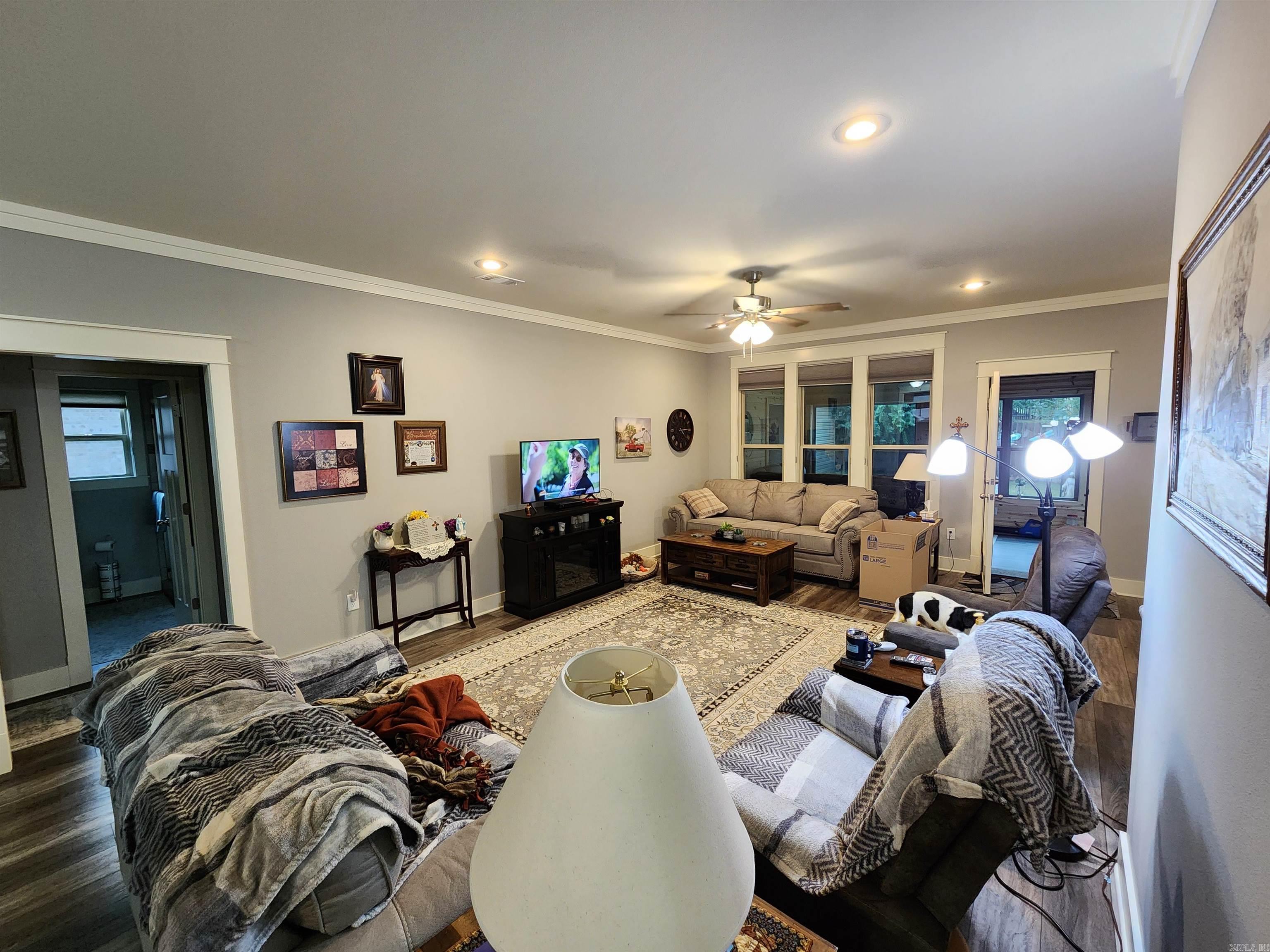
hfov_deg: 106.2
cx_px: 635
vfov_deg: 89.9
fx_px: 477
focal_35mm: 13
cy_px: 476
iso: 400
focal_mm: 2.2
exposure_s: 1/60
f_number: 2.2
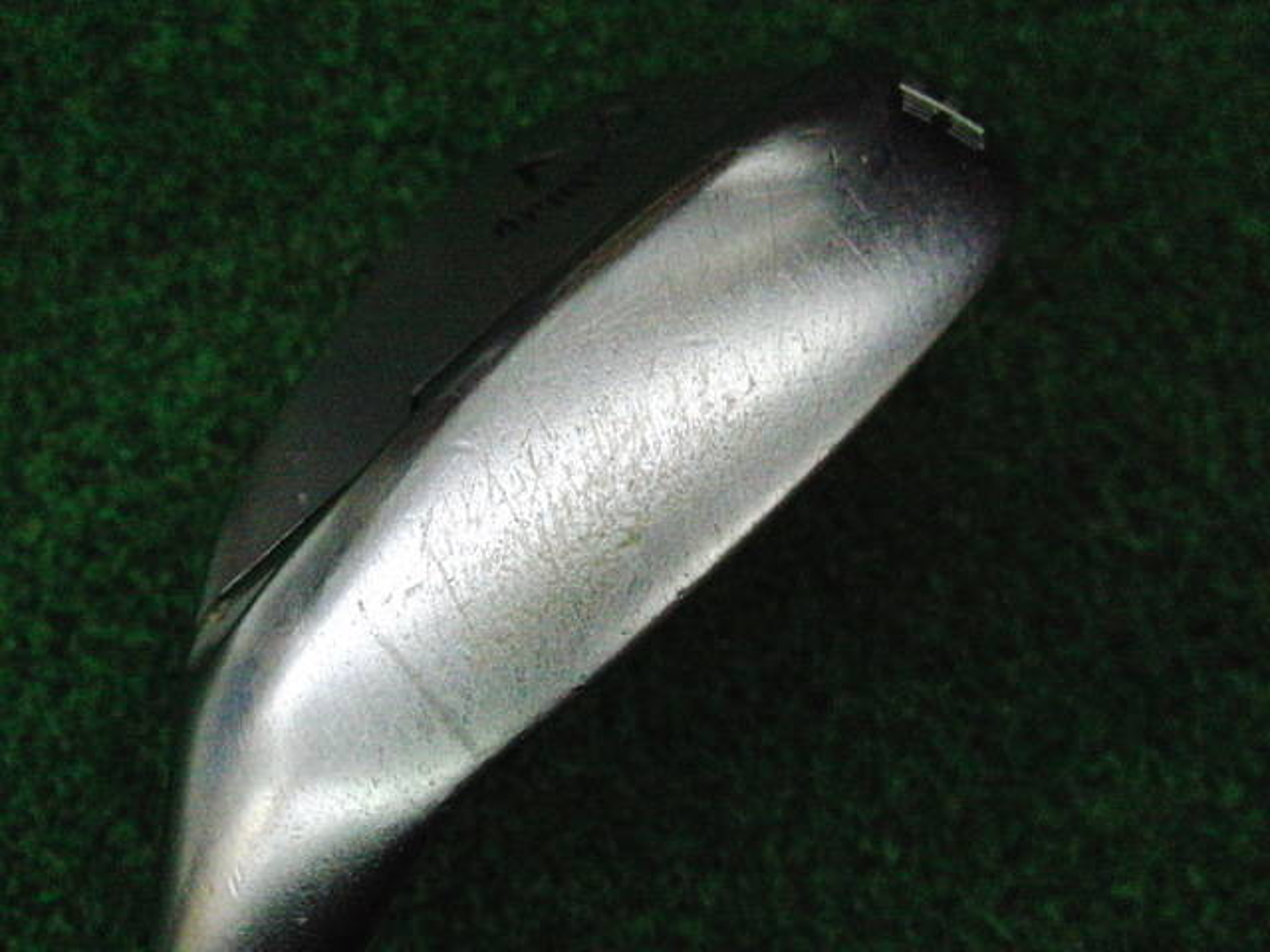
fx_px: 1357
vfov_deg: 38.7
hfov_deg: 50.1
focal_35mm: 37
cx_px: 635
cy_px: 476
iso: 3200
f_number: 3.6
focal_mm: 6.42
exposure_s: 1/800
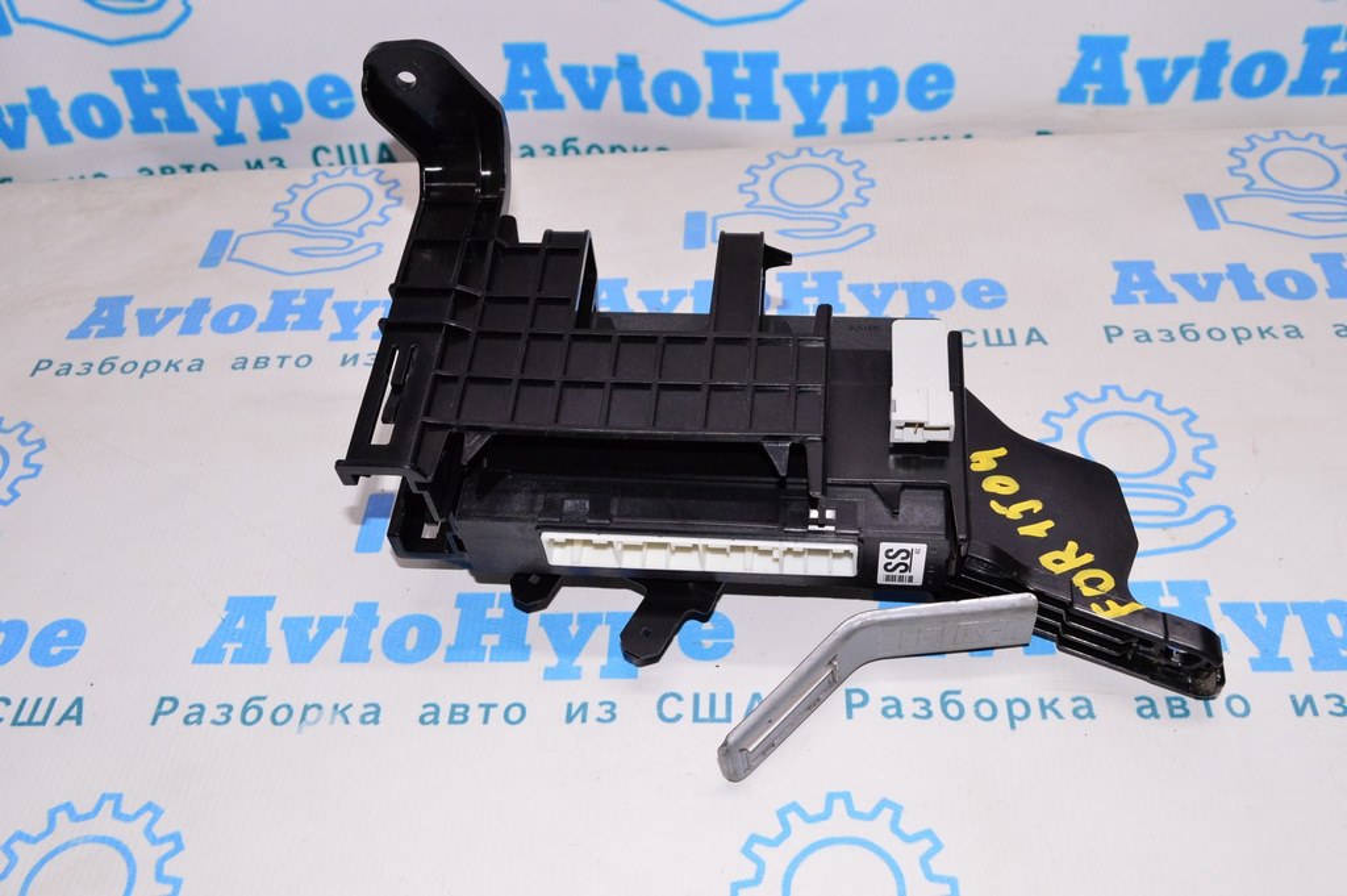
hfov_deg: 53.2
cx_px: 674
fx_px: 1346
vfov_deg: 36.8
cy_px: 448
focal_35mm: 36
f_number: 8
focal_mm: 24
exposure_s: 1/125
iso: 1600
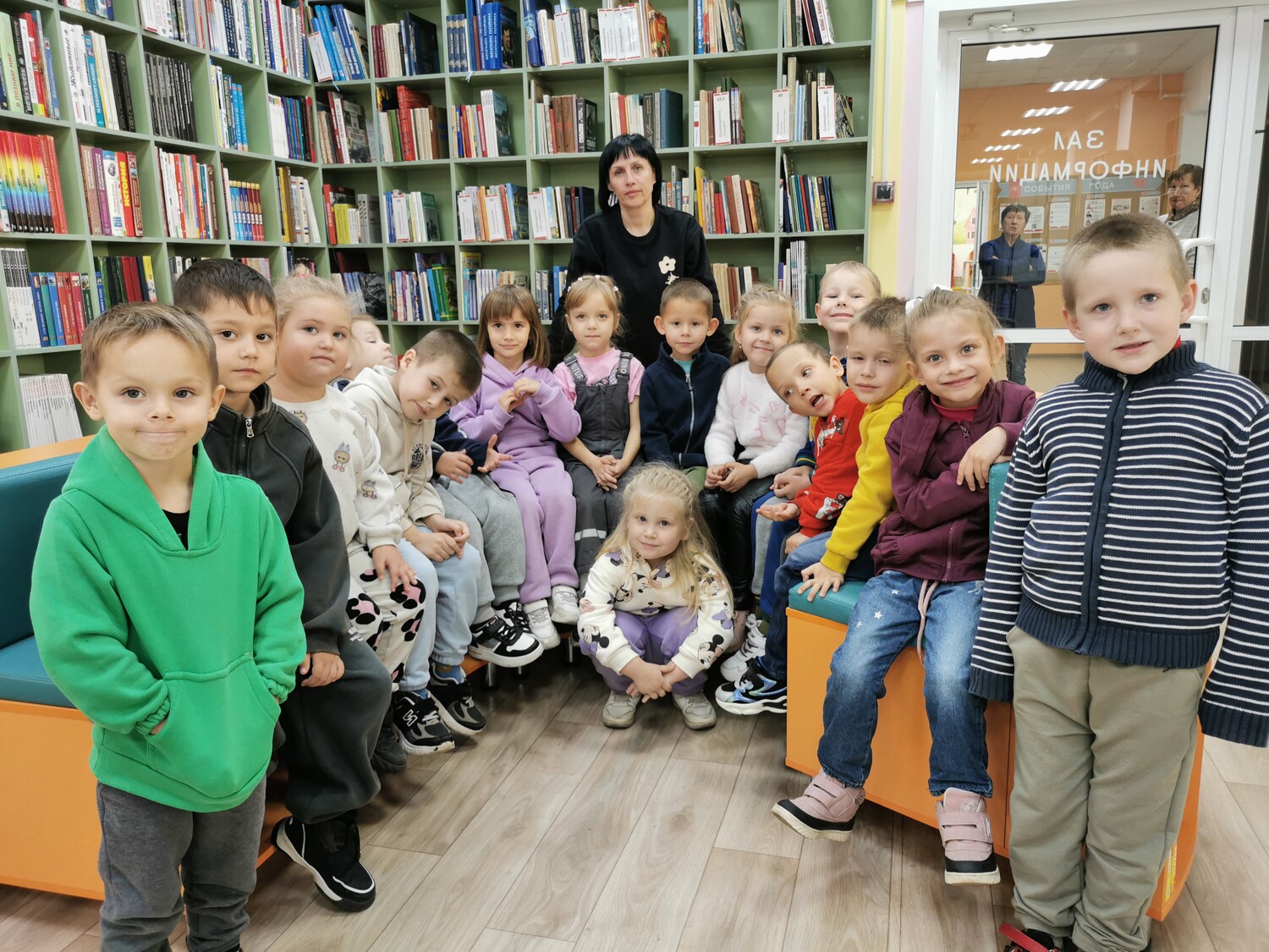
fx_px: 990
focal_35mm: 27
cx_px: 634
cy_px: 476
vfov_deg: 51.4
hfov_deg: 65.3
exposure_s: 1/50
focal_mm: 5.58
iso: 100
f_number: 1.8
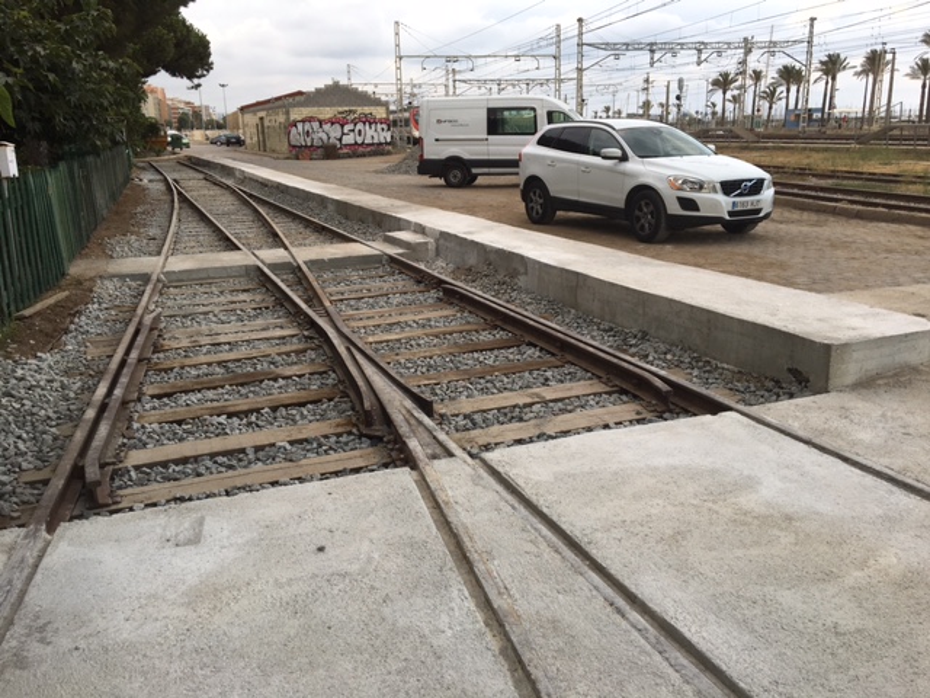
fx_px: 779
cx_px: 465
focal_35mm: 29
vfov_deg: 48.2
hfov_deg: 61.7
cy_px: 349
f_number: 2.2
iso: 25
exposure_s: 1/409
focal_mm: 4.15
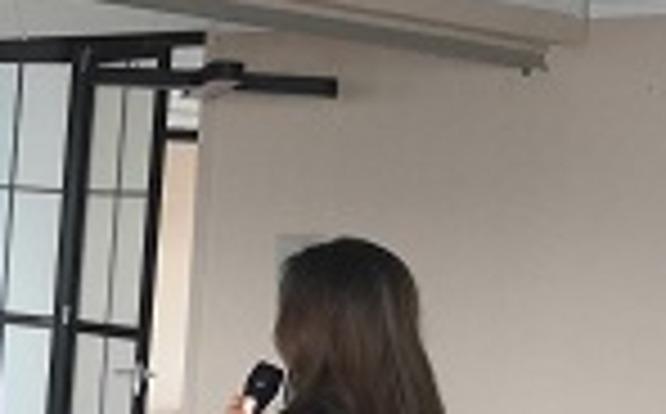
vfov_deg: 10.5
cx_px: -734
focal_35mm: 124
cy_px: 202
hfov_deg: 13.8
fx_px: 2247
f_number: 2.2
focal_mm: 3.81
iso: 125
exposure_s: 1/33.3
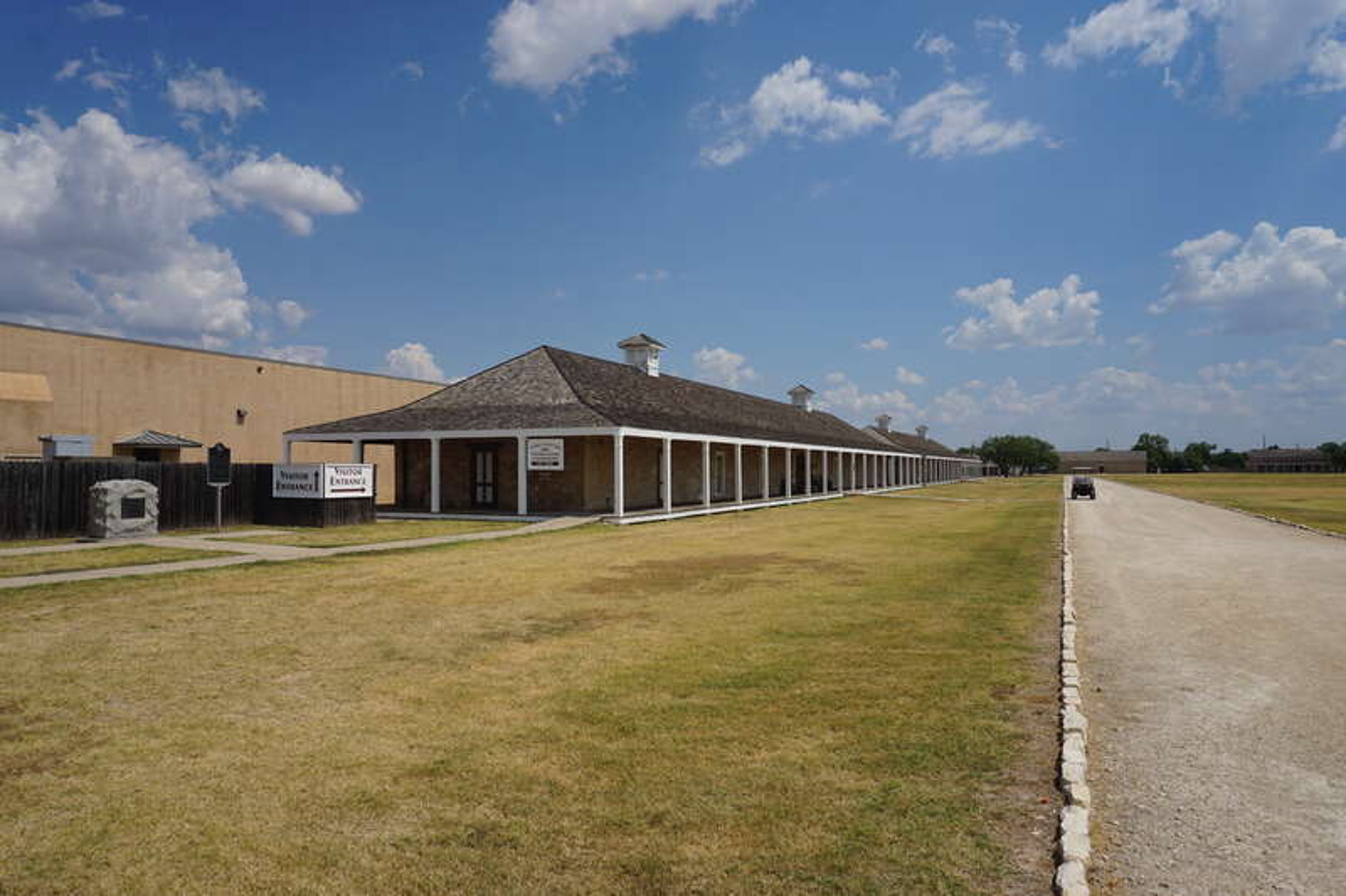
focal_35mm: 24
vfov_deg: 53.1
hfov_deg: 73.8
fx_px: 897
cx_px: 673
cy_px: 448
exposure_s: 1/320
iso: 100
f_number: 11
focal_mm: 16
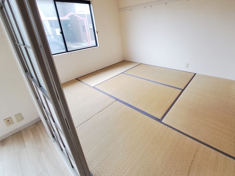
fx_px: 109
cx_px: 134
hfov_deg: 93.9
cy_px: 69
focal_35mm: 16
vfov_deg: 77.1
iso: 125
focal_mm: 1.74
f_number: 2.2
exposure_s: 1/50
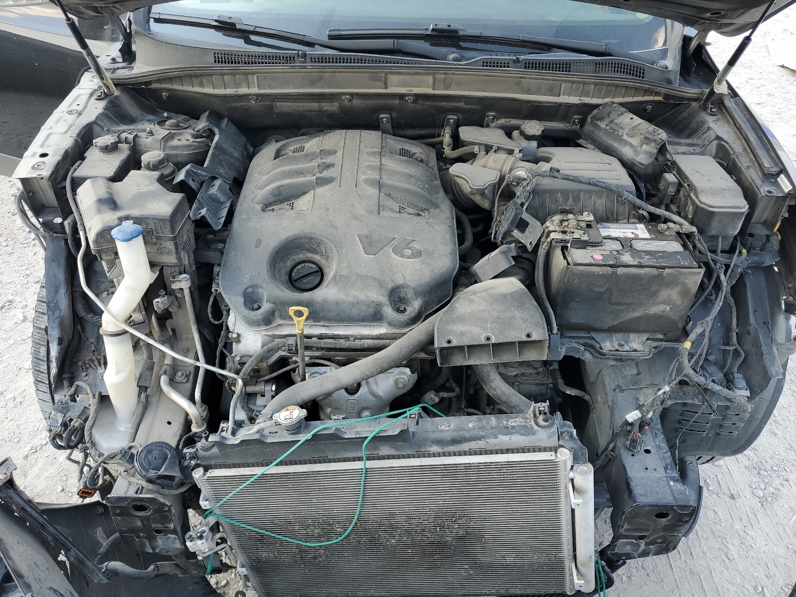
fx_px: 598
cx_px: 398
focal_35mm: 26
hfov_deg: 67.3
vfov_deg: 53.1
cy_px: 298
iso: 50
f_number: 1.5
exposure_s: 1/333
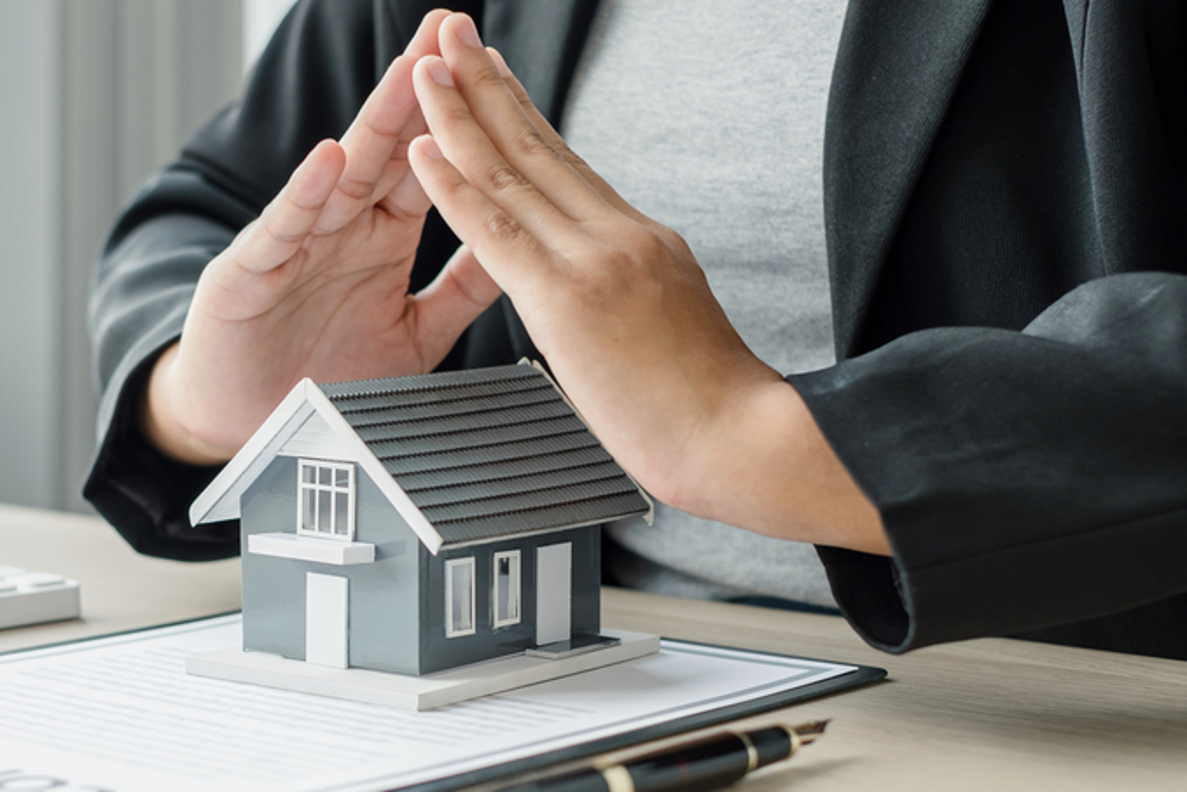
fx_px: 2572
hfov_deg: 25.8
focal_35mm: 78
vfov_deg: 17.5
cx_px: 367
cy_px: 440
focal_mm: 35
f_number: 2.8
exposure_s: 1/160
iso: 200
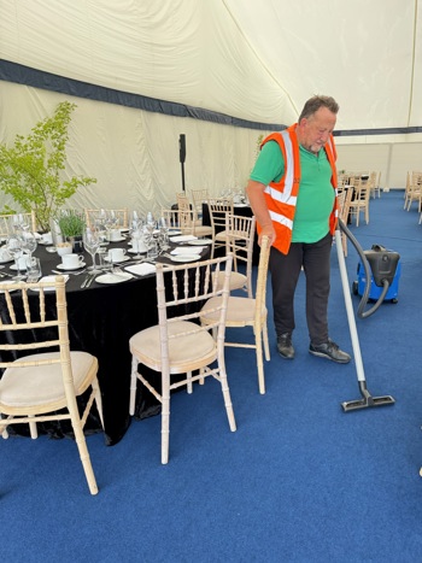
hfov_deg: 56.8
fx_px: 390
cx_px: 211
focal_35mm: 24
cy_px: 282
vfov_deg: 71.6
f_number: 1.78
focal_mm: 6.76
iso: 200
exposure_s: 1/107
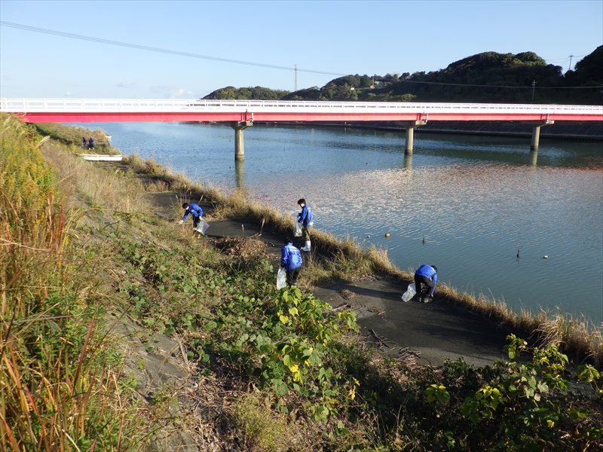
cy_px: 226
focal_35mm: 28
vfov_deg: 49.7
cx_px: 302
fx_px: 488
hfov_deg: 63.4
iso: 125
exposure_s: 1/500
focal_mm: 5
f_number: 4.2
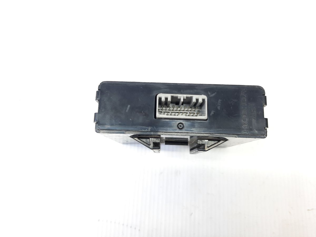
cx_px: 158
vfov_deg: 54.9
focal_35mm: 25
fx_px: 228
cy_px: 118
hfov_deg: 69.4
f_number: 2
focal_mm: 4.6
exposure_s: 1/50
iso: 125
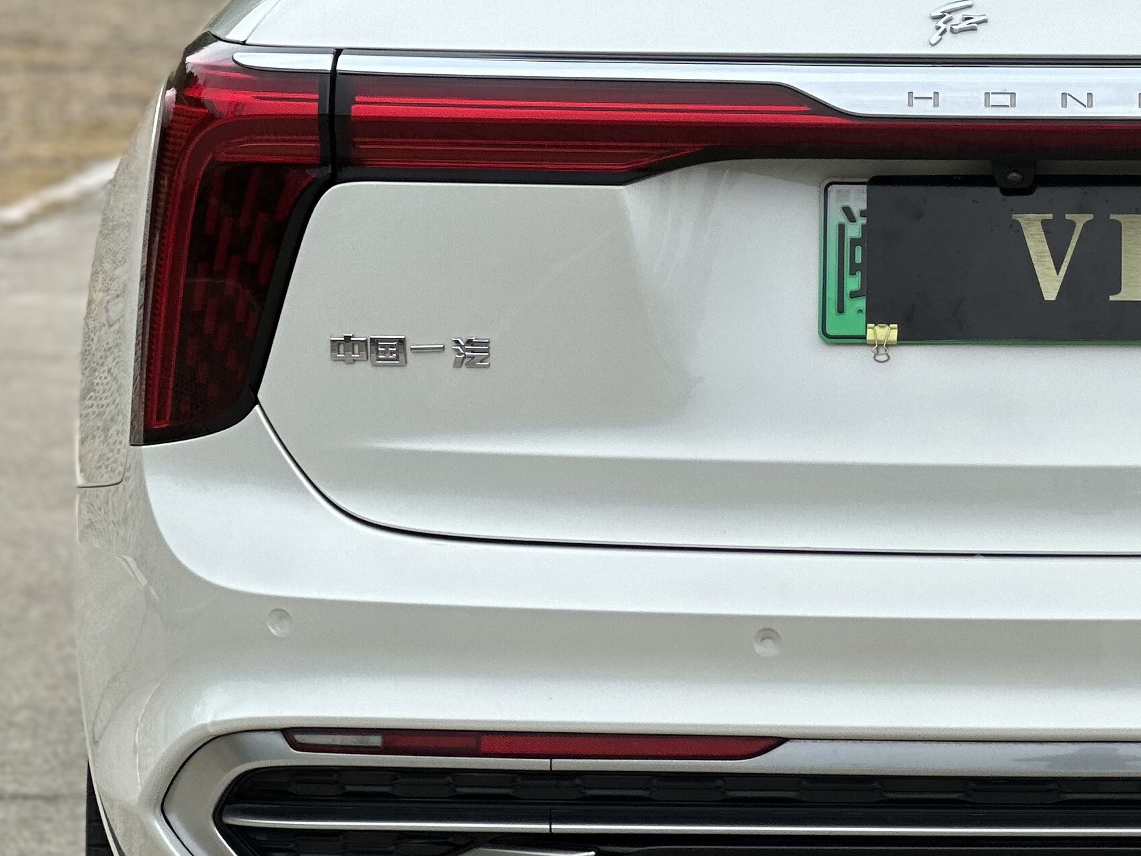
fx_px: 6099
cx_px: 1100
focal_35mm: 185
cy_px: 161
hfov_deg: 10.6
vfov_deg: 8.0
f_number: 2.8
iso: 25
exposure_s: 1/254
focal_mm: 9
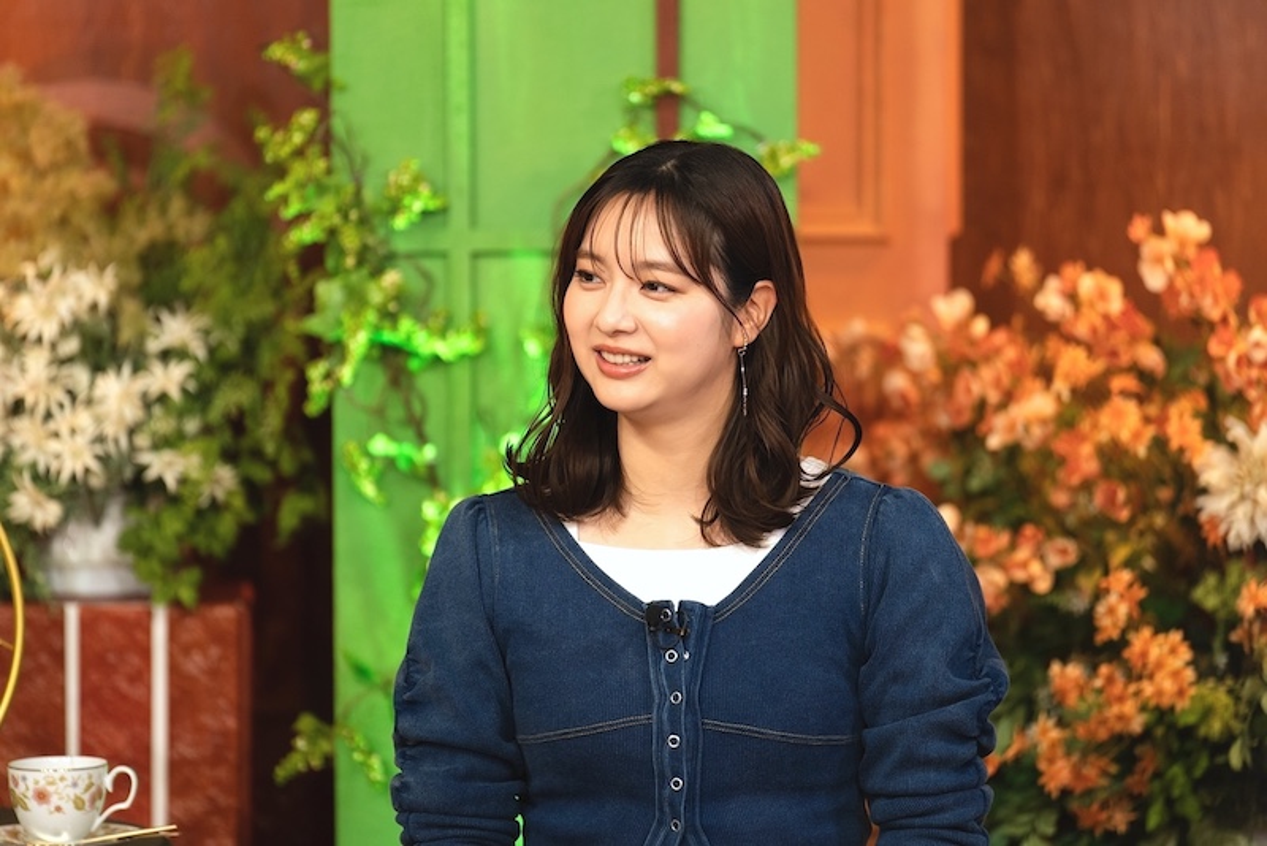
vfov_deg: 6.9
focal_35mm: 200
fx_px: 7041
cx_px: 634
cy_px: 423
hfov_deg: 10.3
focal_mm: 200
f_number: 2.8
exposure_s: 1/320
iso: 800
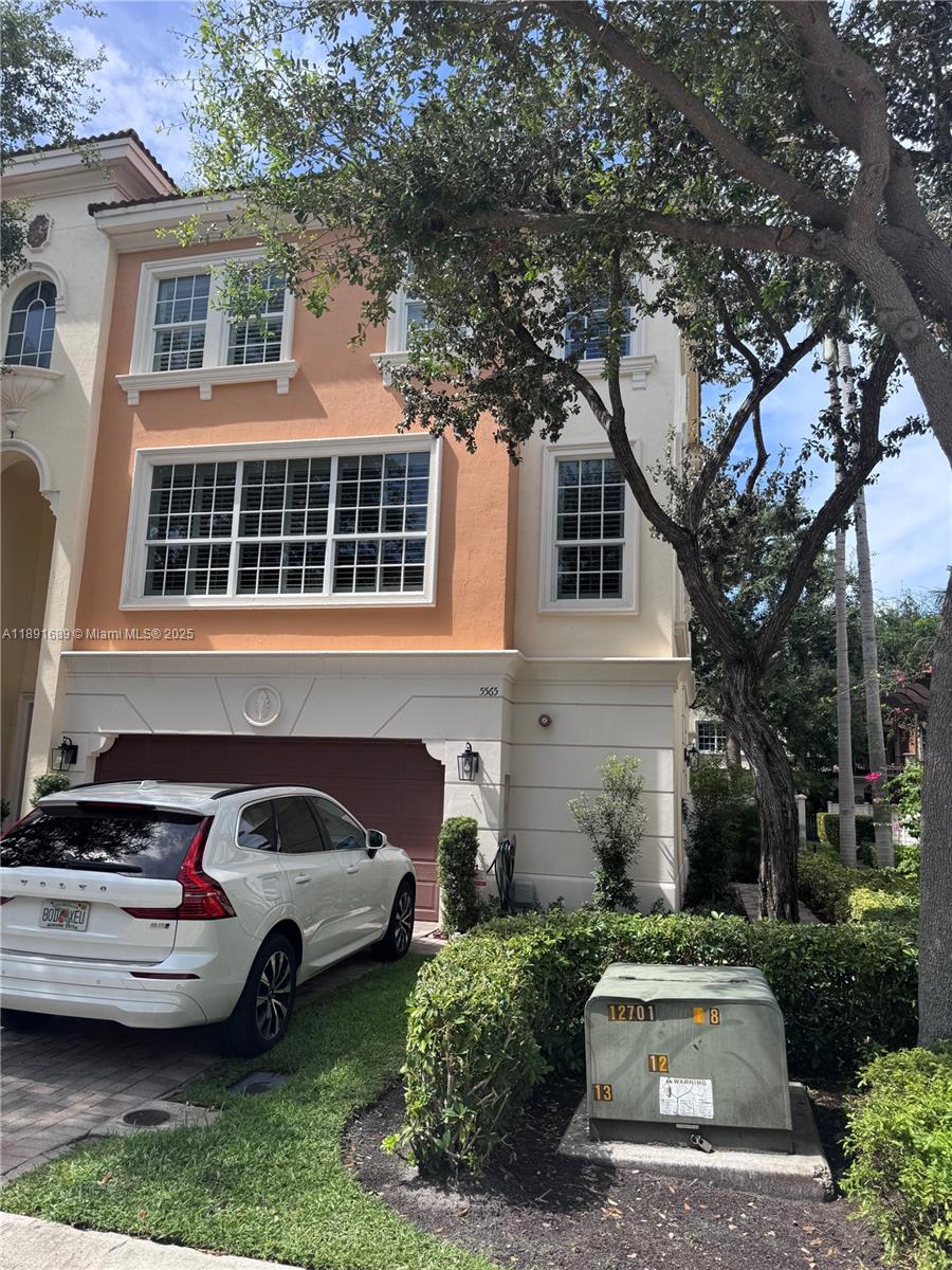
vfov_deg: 71.6
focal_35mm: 24
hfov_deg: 56.8
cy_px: 635
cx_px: 476
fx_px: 880
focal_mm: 6.76
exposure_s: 1/2710
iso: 80
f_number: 1.78
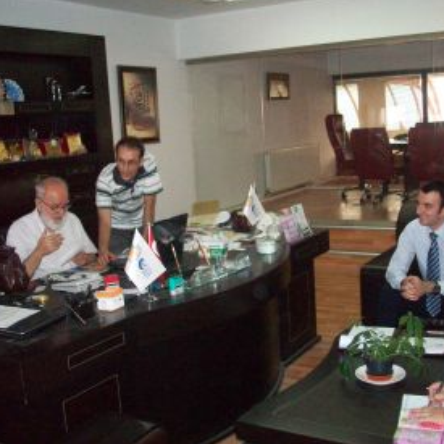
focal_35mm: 41
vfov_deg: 40.9
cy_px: 220
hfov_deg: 40.7
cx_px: 270
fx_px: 595
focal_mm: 5.7
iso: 400
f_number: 2.8
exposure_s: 1/125
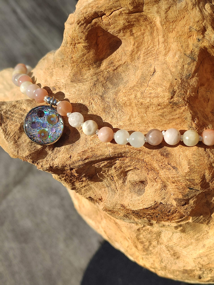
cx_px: 107
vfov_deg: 67.3
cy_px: 142
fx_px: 214
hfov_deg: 53.1
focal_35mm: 26
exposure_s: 1/1394
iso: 112
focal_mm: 4.77
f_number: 1.75
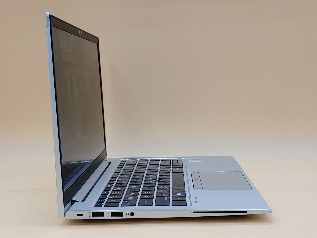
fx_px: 476
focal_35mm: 52
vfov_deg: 28.0
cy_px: 119
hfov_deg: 36.8
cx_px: 158
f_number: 1.8
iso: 50
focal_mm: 4.36
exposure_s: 1/114
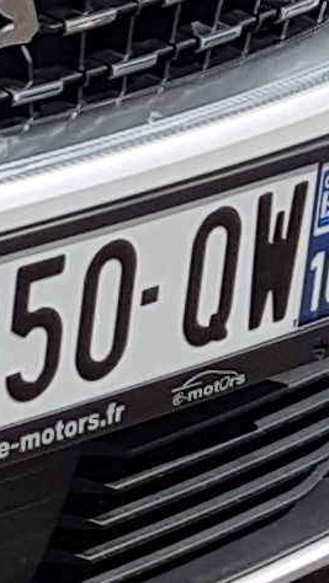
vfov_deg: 8.9
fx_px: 3734
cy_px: -11
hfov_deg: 4.3
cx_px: -1376
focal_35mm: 241
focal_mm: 4.2
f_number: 1.7
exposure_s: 1/3752
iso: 40
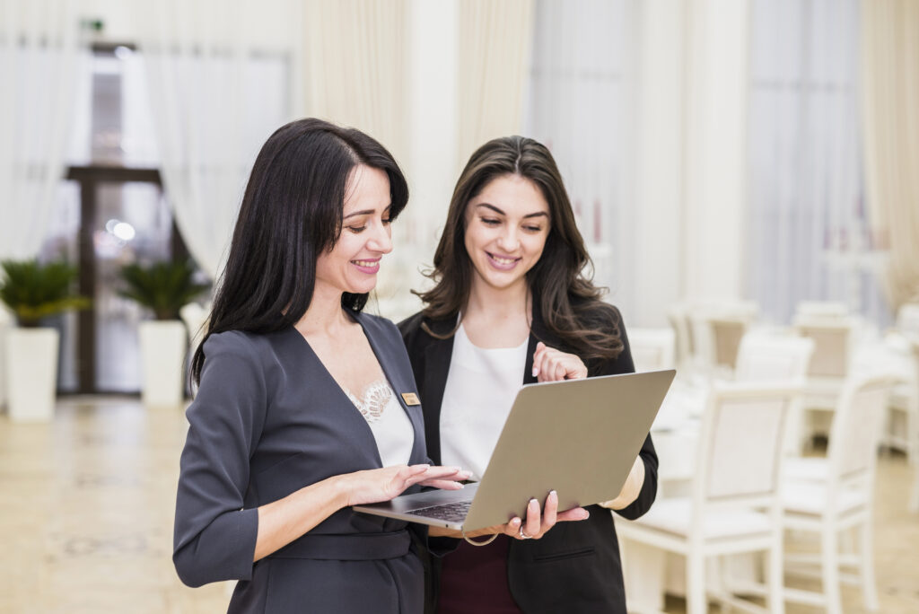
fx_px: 1277
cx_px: 460
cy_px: 307
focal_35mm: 50
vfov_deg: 27.0
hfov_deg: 39.6
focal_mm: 50
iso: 200
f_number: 2.5
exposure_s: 1/160
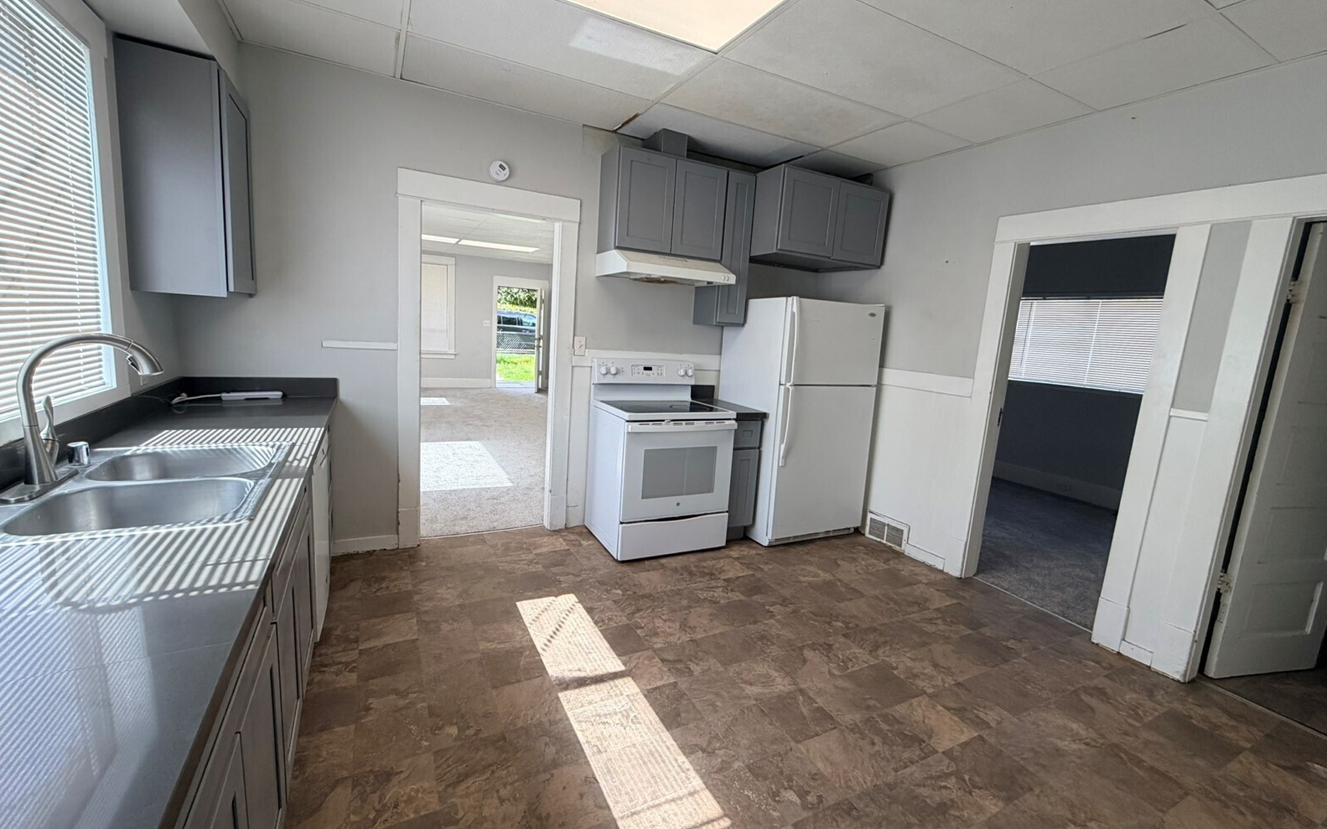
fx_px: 542
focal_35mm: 15
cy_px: 407
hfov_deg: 101.5
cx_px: 661
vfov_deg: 74.8
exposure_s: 1/120
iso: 80
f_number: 2.2
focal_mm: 2.22
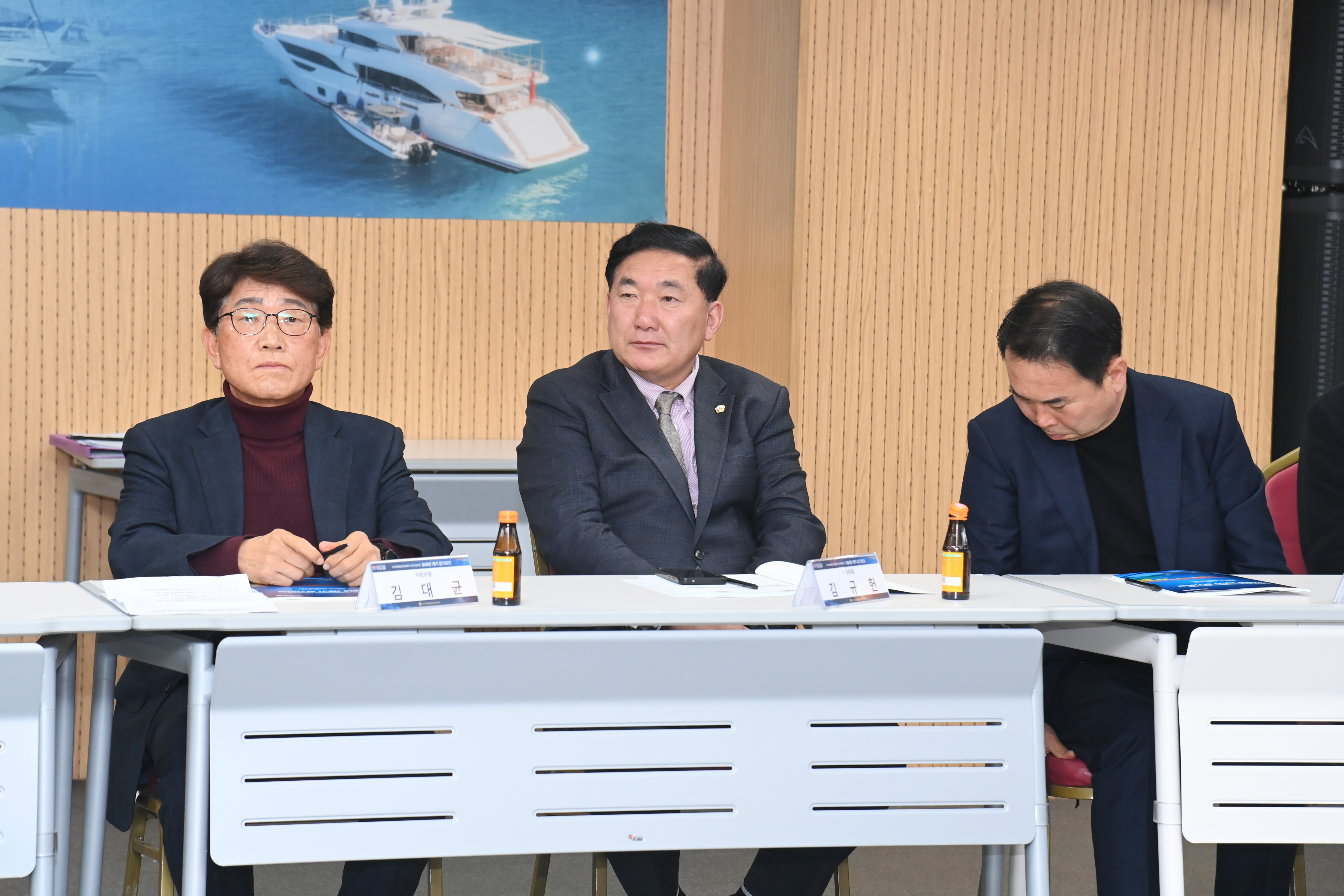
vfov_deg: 11.4
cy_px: 448
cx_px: 672
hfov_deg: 17.1
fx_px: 4480
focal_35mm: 120
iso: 3200
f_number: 6.3
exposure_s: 1/250
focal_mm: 120
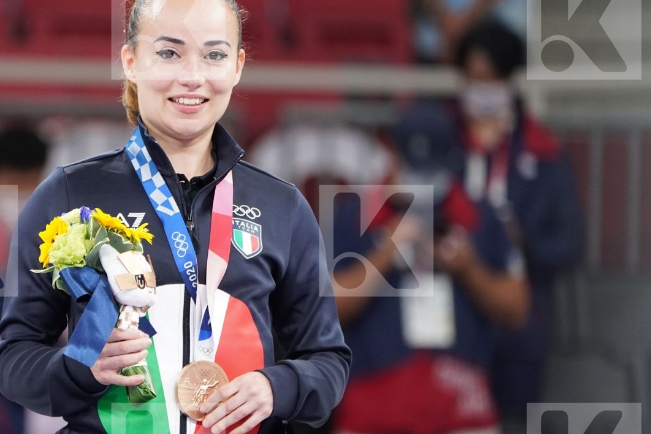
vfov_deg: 2.0
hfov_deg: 3.0
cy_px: 241
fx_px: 12260
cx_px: 169
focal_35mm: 678
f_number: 5.6
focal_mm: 400
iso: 2500
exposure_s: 1/400
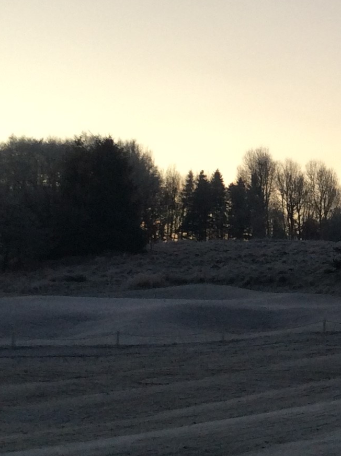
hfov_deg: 15.0
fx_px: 1251
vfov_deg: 20.5
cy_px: 102
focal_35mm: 95
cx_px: 403
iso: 50
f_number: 2.4
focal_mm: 3.3
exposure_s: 1/25
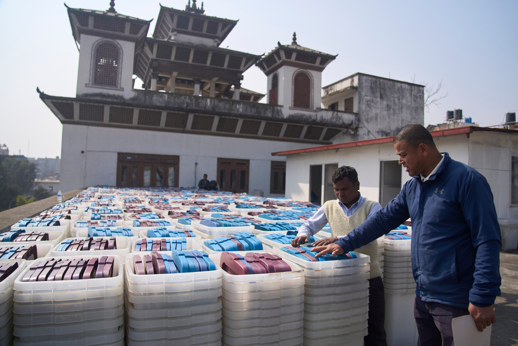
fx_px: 389
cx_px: 263
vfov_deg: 48.0
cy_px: 170
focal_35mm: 27
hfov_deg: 67.4
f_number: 4
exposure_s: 1/2000
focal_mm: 26
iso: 200
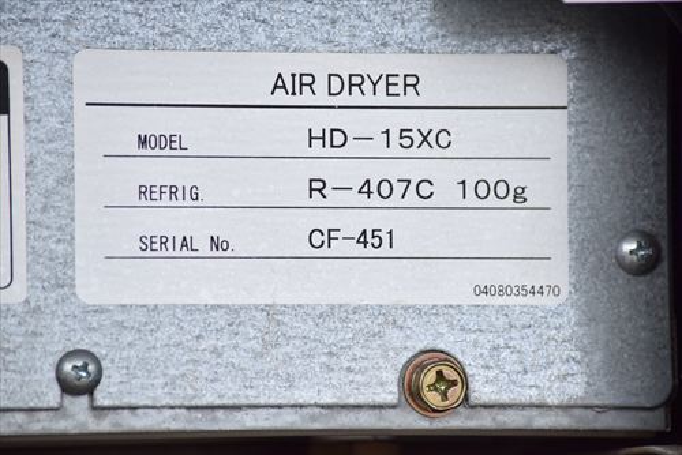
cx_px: 341
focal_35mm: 330
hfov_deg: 6.2
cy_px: 228
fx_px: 6255
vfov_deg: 4.2
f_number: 6.3
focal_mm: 220
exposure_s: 1/2500
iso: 1250
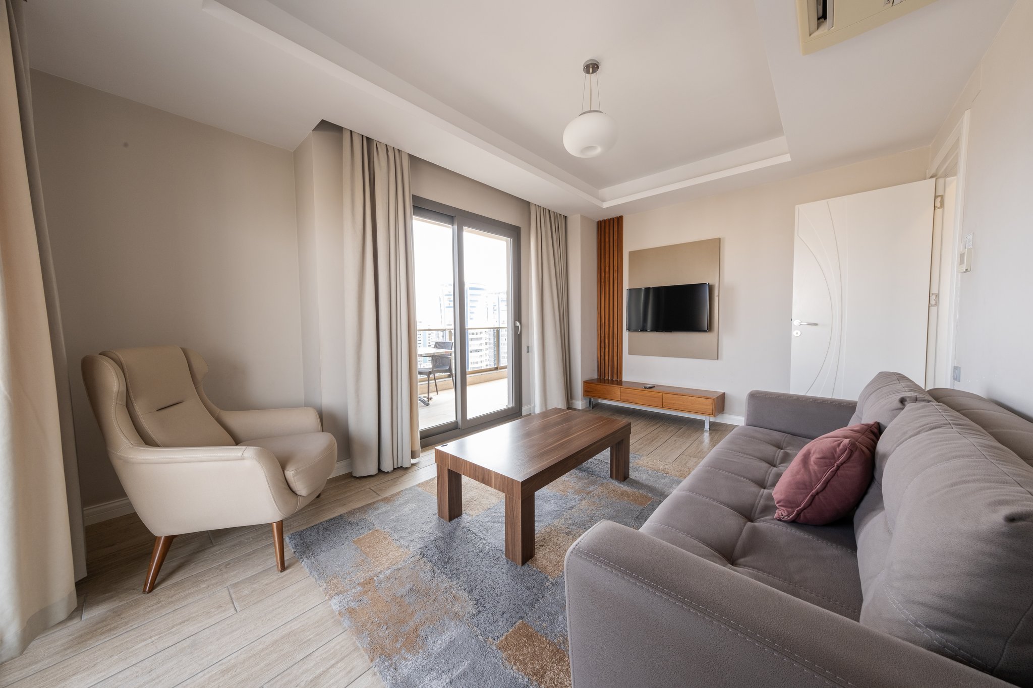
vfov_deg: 90.0
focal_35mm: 12
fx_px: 344
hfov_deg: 112.6
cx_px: 516
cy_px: 344
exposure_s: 1/6
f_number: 9
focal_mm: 8
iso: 160
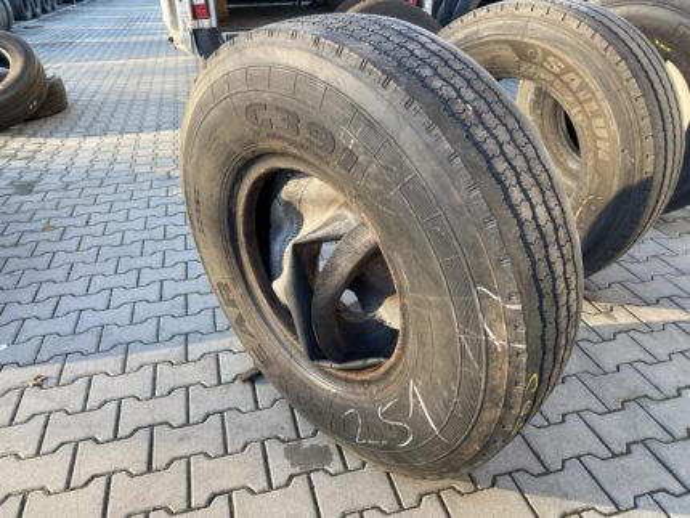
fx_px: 519
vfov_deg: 53.1
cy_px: 259
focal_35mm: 26
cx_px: 345
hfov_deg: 67.3
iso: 40
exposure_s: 1/121
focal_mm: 4.25
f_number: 1.8
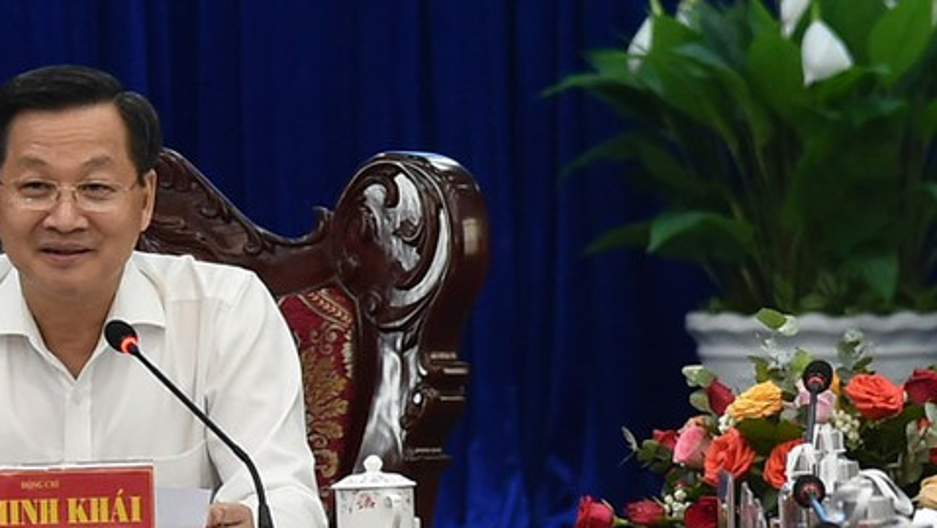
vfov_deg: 2.4
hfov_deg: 4.3
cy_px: 230
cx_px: -27
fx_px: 12548
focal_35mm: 505
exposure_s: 1/160
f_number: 4.5
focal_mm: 120
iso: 2000
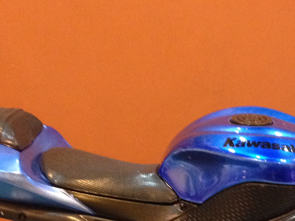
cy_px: 224
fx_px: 818
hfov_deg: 20.3
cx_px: 205
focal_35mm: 96
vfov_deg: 15.1
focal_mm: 4.28
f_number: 2.4
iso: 400
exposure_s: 1/20
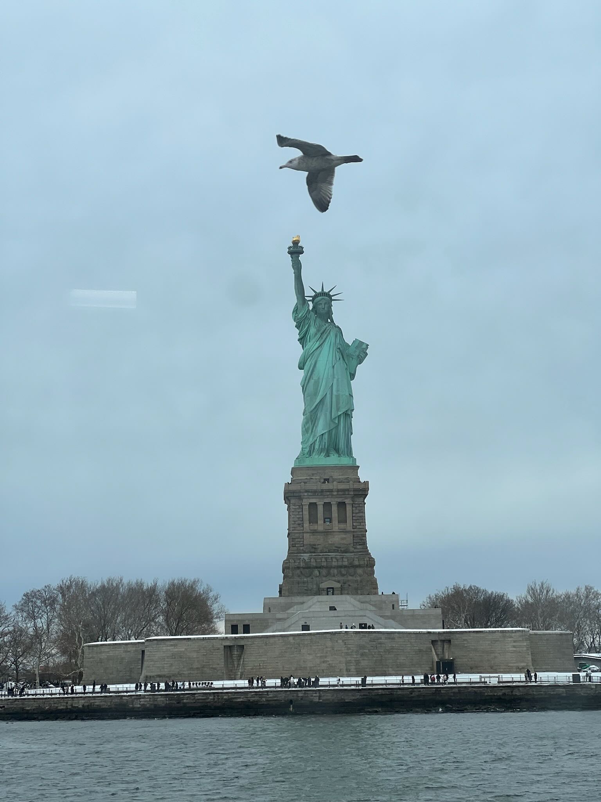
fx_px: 1782
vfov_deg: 25.3
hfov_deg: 19.1
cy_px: 401
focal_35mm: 77
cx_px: 300
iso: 32
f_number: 2.8
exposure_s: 1/455
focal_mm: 9
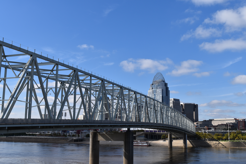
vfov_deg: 30.8
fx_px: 297
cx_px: 123
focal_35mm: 44
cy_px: 82
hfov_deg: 45.0
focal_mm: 29
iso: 200
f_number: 11
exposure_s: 1/500
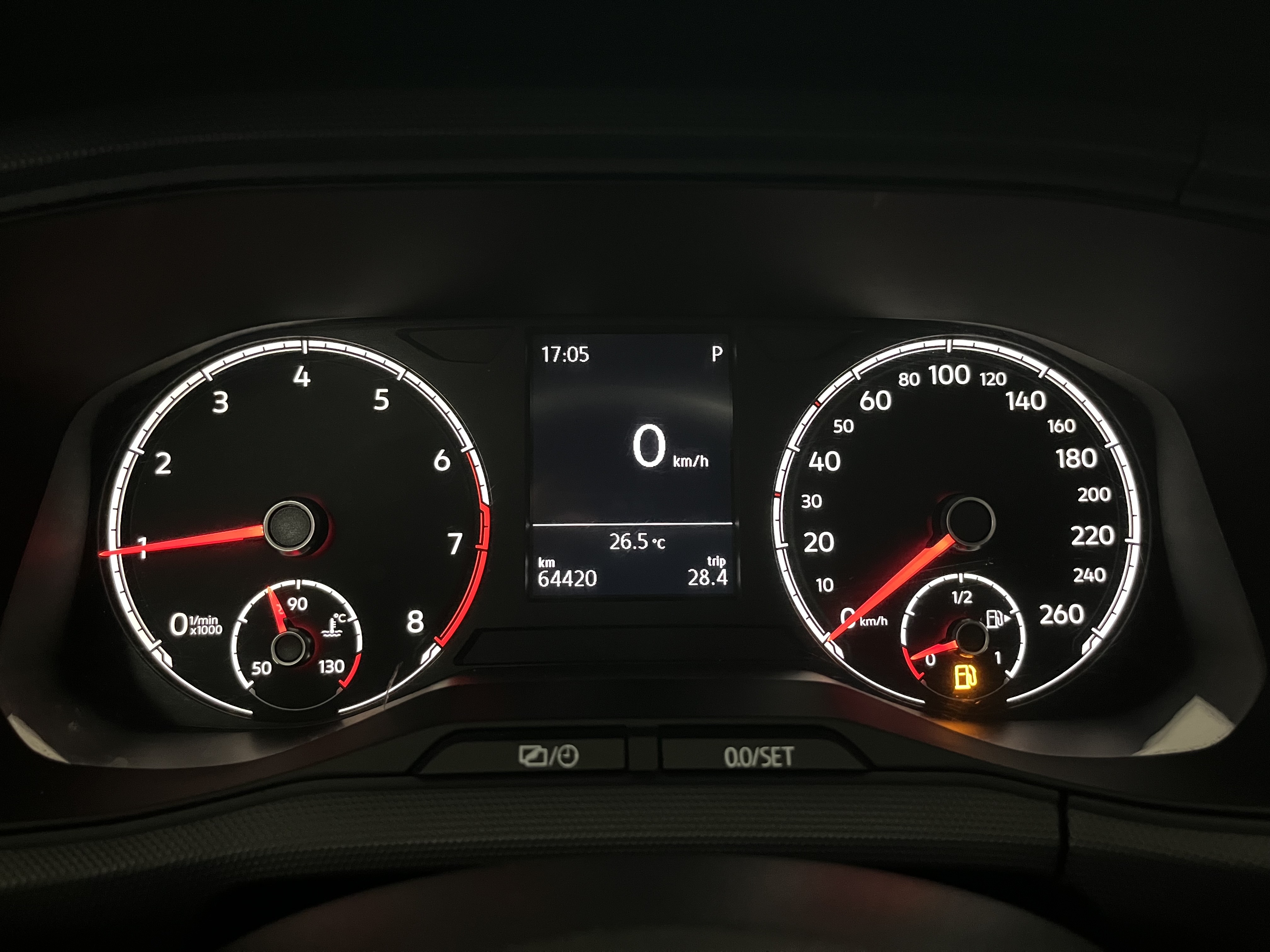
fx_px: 954
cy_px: 476
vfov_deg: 53.1
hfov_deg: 67.3
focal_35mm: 26
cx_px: 635
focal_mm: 5.1
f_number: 1.6
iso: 1000
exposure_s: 1/20
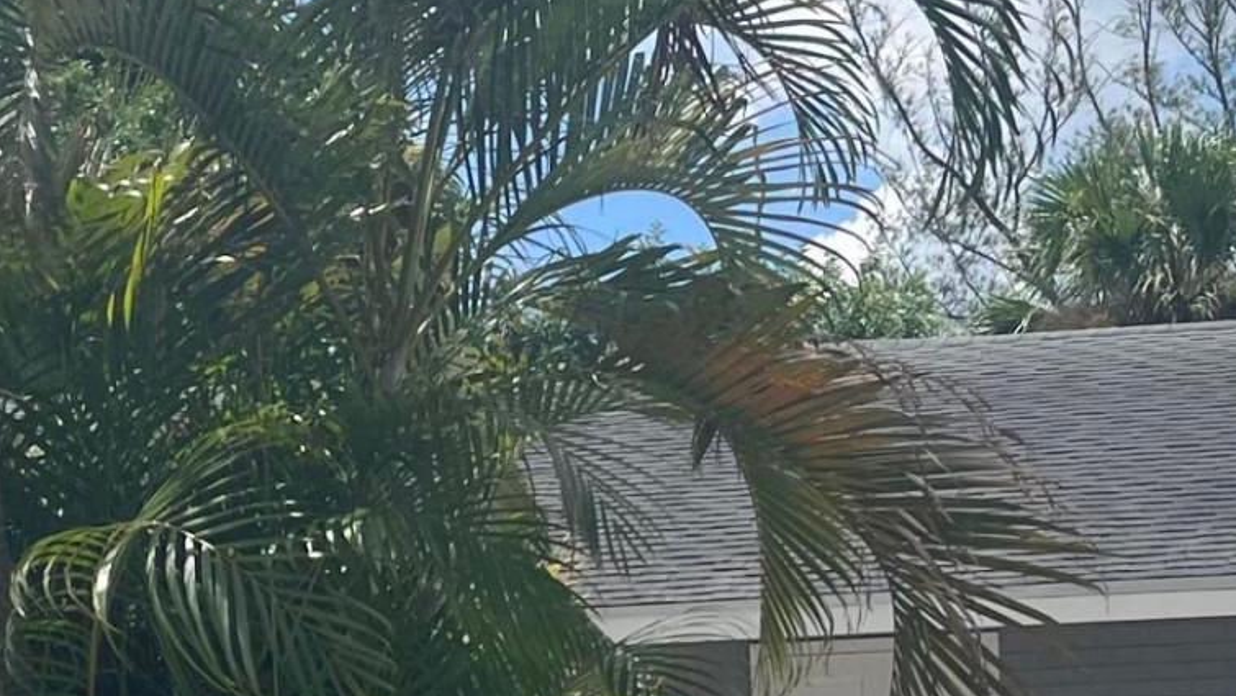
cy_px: 963
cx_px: 313
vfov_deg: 10.9
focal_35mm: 108
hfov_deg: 19.7
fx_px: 3540
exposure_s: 1/4149
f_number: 1.6
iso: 50
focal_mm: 5.1
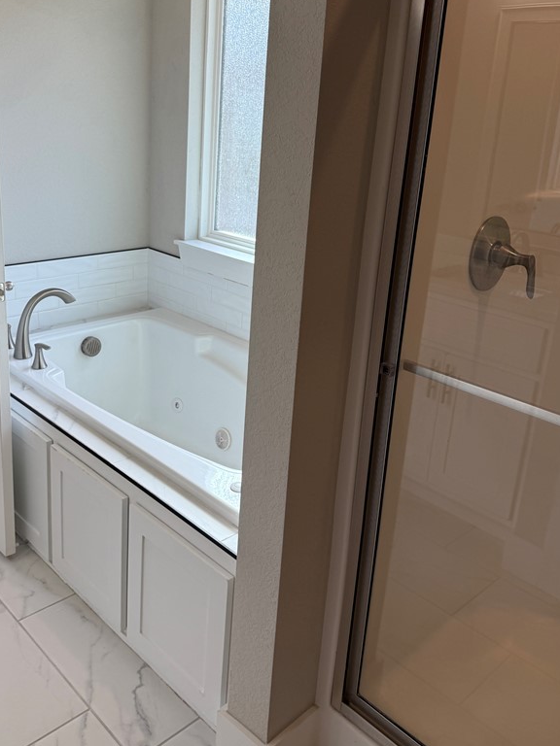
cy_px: 313
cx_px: 229
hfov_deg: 44.0
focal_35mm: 32
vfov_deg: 56.5
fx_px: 690
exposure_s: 1/528
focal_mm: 6.76
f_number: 1.78
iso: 100
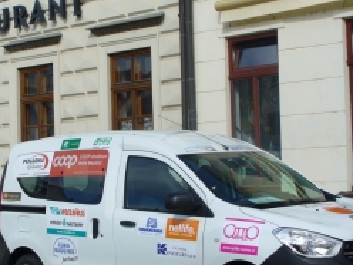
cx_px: 132
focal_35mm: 87
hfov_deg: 22.5
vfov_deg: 17.0
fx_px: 887
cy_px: 135
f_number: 6
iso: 80
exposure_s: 1/500
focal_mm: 7.9
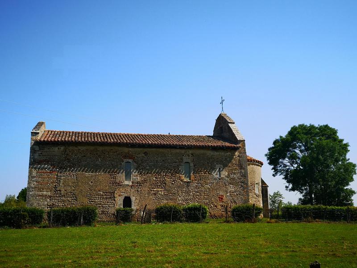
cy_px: 134
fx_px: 361
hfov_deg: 52.6
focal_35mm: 35
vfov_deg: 40.7
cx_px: 178
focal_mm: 3.95
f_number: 1.8
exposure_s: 1/2688
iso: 50
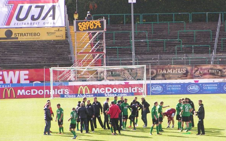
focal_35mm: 308
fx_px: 1897
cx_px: 141
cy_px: 55
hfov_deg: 6.8
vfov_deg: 4.3
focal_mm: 33
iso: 50
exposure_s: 1/250
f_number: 4.5
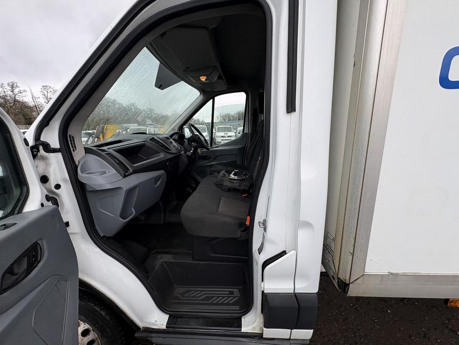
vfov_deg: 85.7
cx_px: 230
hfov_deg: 102.1
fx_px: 186
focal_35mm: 14
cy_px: 172
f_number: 2.2
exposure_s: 1/122
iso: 40
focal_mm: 2.22
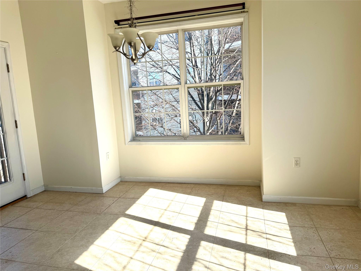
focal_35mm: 24
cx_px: 180
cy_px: 136
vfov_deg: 56.8
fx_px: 250
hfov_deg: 71.6
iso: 80
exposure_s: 1/1230
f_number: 1.78
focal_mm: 6.76
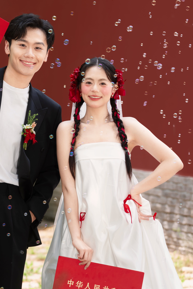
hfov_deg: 6.0
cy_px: 223
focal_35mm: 228
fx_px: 1833
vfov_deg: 9.0
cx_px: 51
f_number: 4
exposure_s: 1/125
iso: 64
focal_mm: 116
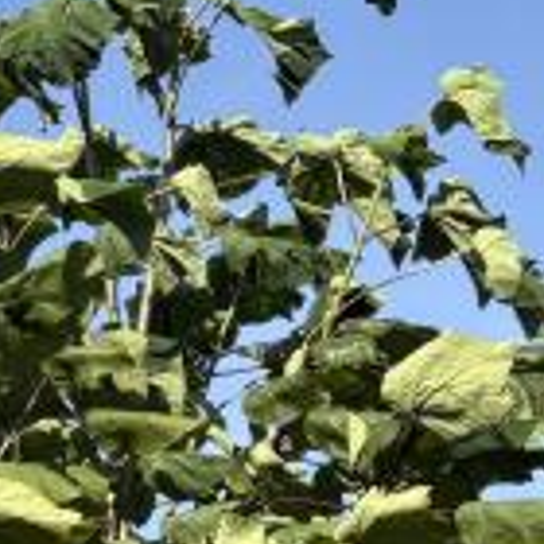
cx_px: -754
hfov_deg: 9.3
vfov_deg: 9.9
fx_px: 2987
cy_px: 933
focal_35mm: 168
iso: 50
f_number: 1.6
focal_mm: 5.96
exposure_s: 1/2865
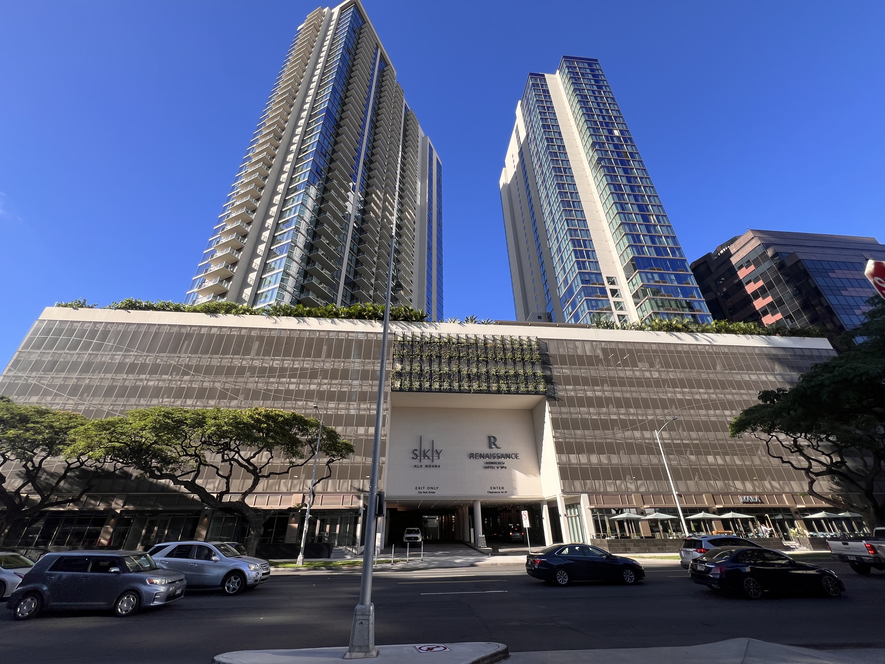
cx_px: 442
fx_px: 332
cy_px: 332
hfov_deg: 106.2
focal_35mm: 13
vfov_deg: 89.9
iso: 32
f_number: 1.8
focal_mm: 1.57
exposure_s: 1/704
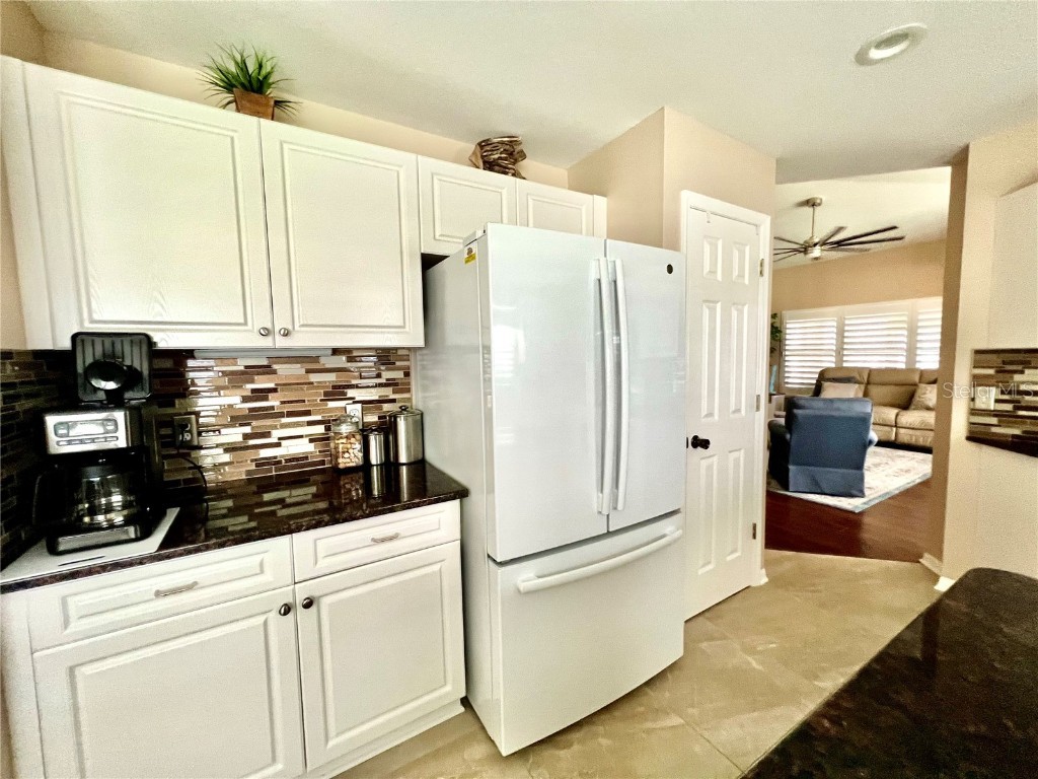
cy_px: 390
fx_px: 390
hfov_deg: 106.2
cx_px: 519
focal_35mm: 13
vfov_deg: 89.9
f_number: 1.8
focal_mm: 1.57
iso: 320
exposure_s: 1/60
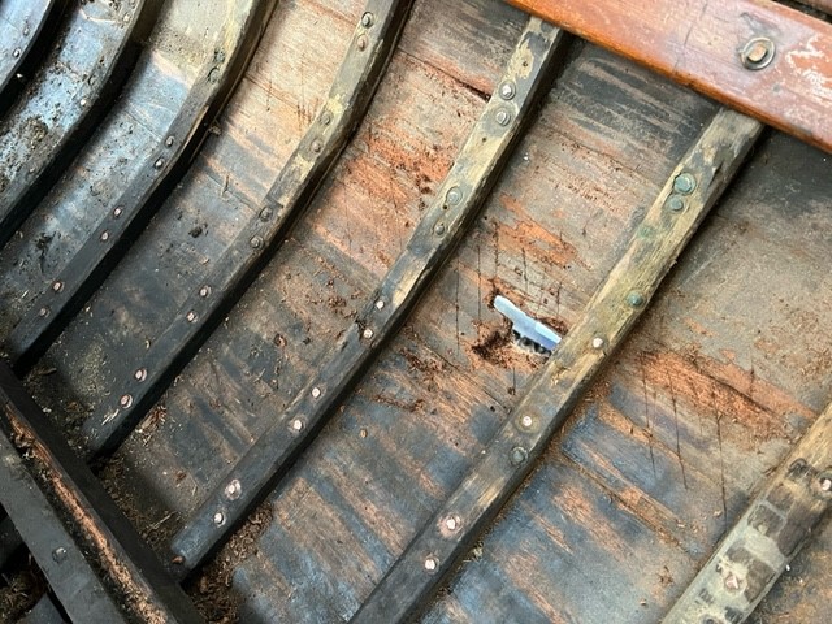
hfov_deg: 67.3
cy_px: 312
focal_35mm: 26
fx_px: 625
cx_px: 416
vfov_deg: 53.1
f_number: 1.5
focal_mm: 5.7
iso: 500
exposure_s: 1/60
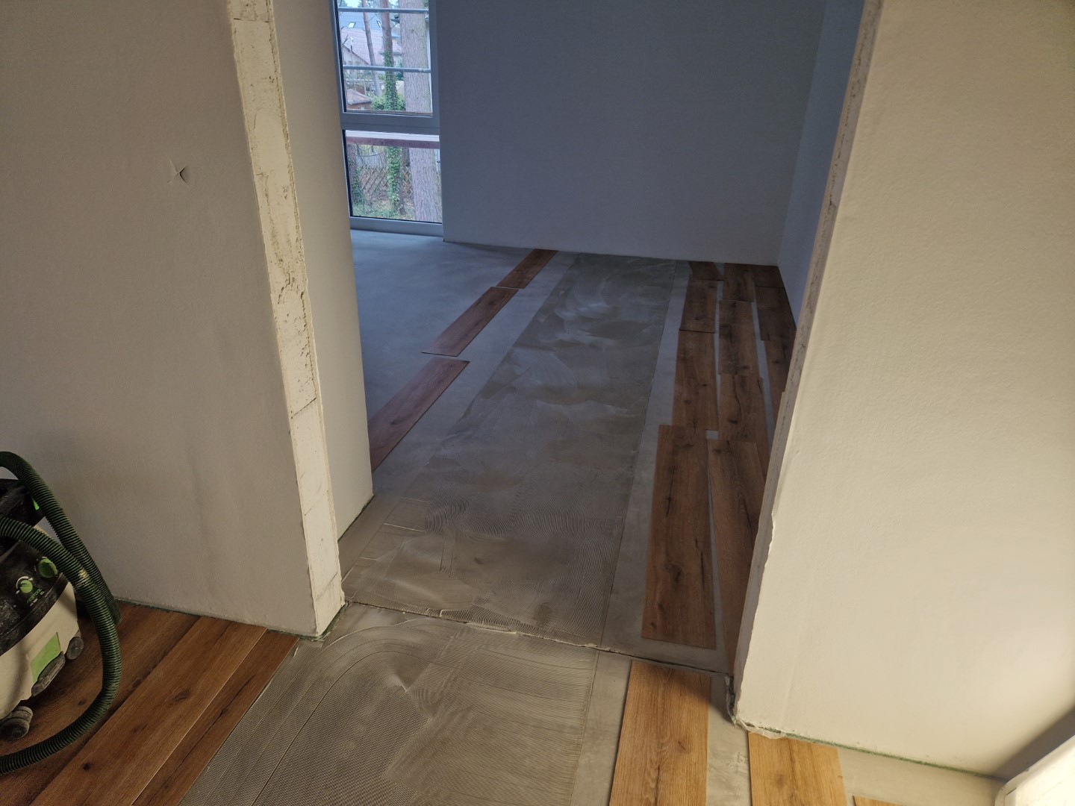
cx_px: 538
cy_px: 403
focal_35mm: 23
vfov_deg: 58.9
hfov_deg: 73.9
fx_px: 714
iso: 50
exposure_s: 1/100
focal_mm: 5.4
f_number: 1.8
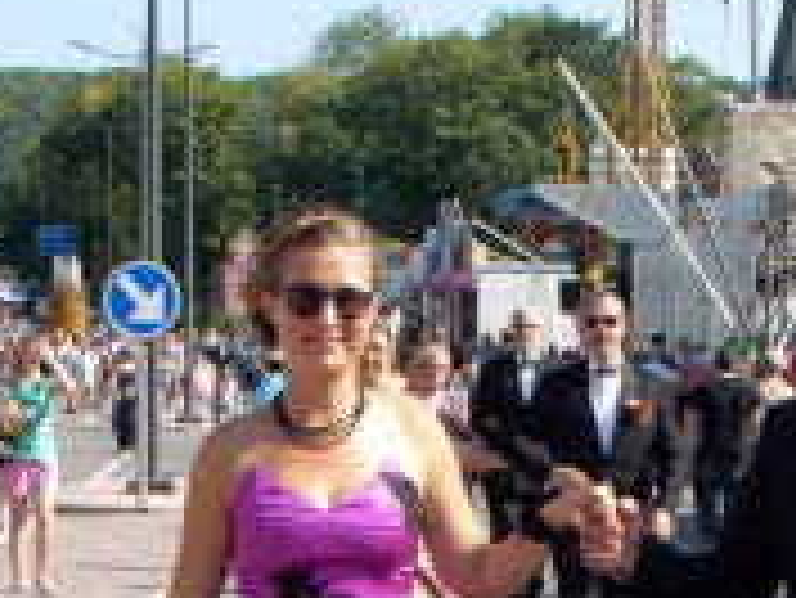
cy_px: 742
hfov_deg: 14.7
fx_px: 3060
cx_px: 616
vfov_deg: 10.9
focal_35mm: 133
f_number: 5
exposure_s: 1/200
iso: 70
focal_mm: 7.5
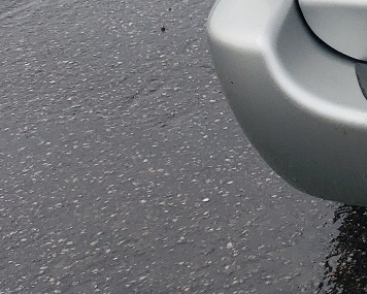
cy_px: -202
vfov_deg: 12.6
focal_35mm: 114
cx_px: 787
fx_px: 1239
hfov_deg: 13.7
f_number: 1.5
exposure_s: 1/1111
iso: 50
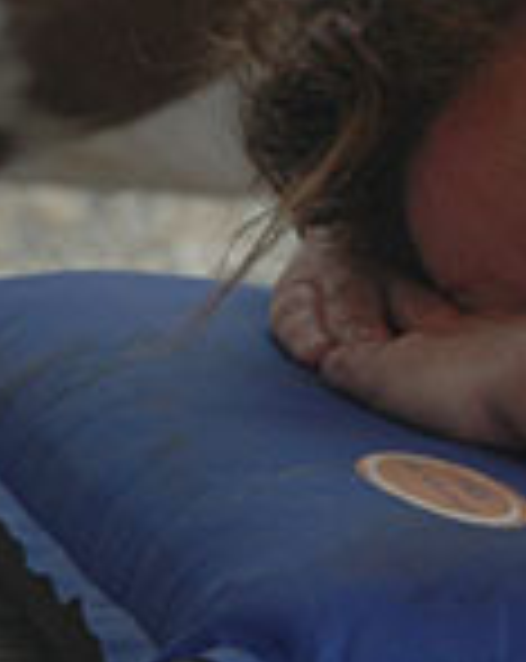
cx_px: 1218
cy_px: -261
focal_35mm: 540
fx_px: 10541
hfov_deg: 2.8
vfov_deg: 3.6
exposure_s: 1/200
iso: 200
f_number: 7.1
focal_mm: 78
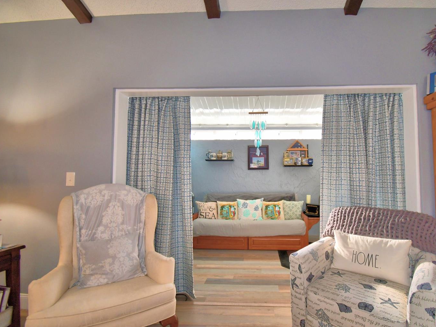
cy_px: 166
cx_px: 254
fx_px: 214
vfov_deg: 74.7
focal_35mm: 17
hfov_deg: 90.2
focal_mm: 10
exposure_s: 1/30
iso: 400
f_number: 4.5
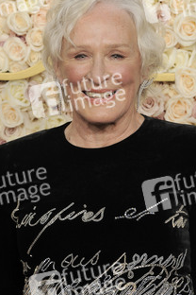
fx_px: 1780
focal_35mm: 218
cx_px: 105
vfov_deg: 9.4
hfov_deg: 6.3
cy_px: 143
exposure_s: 1/400
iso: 800
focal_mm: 170
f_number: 10
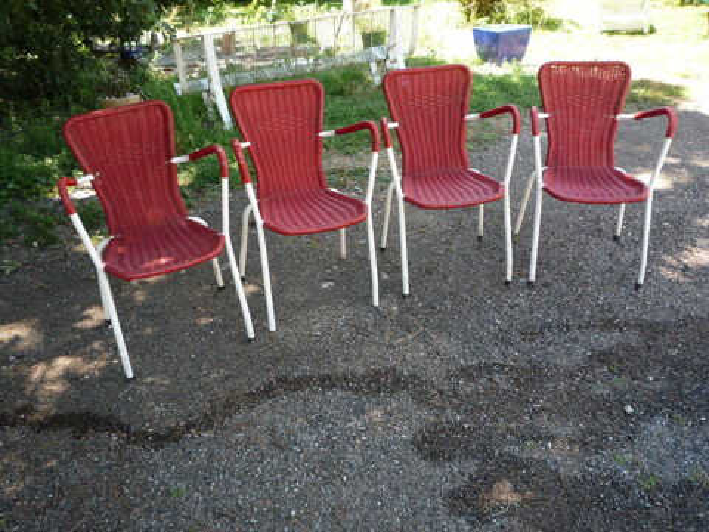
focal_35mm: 30
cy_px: 266
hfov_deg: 60.0
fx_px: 614
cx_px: 354
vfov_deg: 46.8
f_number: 3.3
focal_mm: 5.2
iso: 100
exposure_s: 1/80
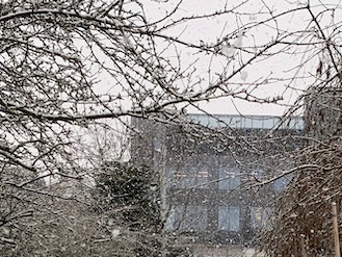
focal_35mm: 79
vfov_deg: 17.8
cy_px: 309
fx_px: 781
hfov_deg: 24.5
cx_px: 249
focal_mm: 4.25
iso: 50
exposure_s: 1/121
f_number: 1.8
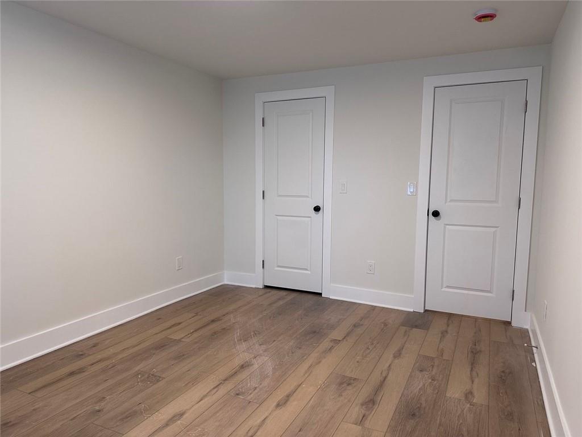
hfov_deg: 71.6
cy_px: 218
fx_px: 404
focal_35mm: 24
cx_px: 291
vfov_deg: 56.8
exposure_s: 1/120
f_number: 1.78
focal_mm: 6.86
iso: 200
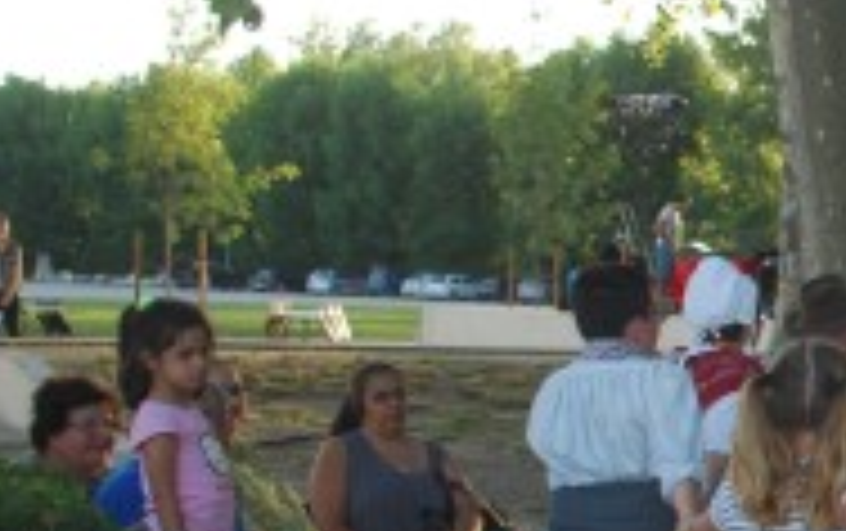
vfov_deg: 12.5
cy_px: 484
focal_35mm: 104
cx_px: 1314
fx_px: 2401
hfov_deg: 17.7
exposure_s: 1/200
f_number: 4
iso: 200
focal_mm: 20
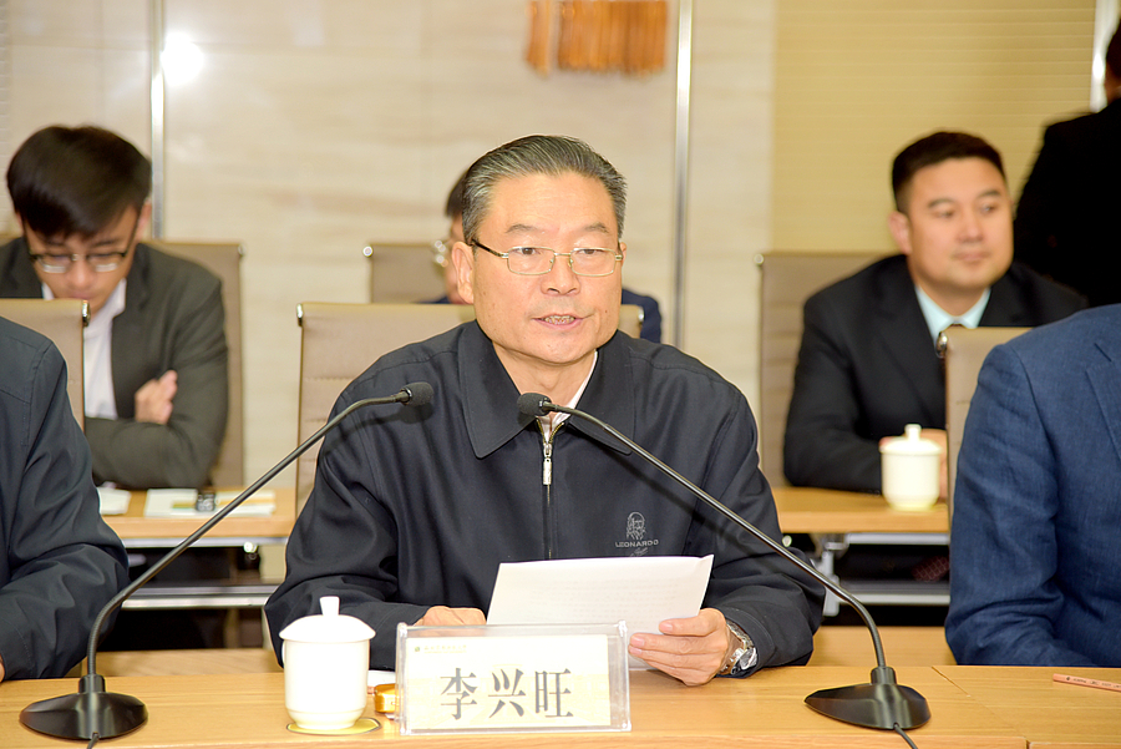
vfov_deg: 12.5
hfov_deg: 18.6
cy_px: 374
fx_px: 3427
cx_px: 560
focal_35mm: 110
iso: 1100
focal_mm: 110
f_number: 4
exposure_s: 1/60
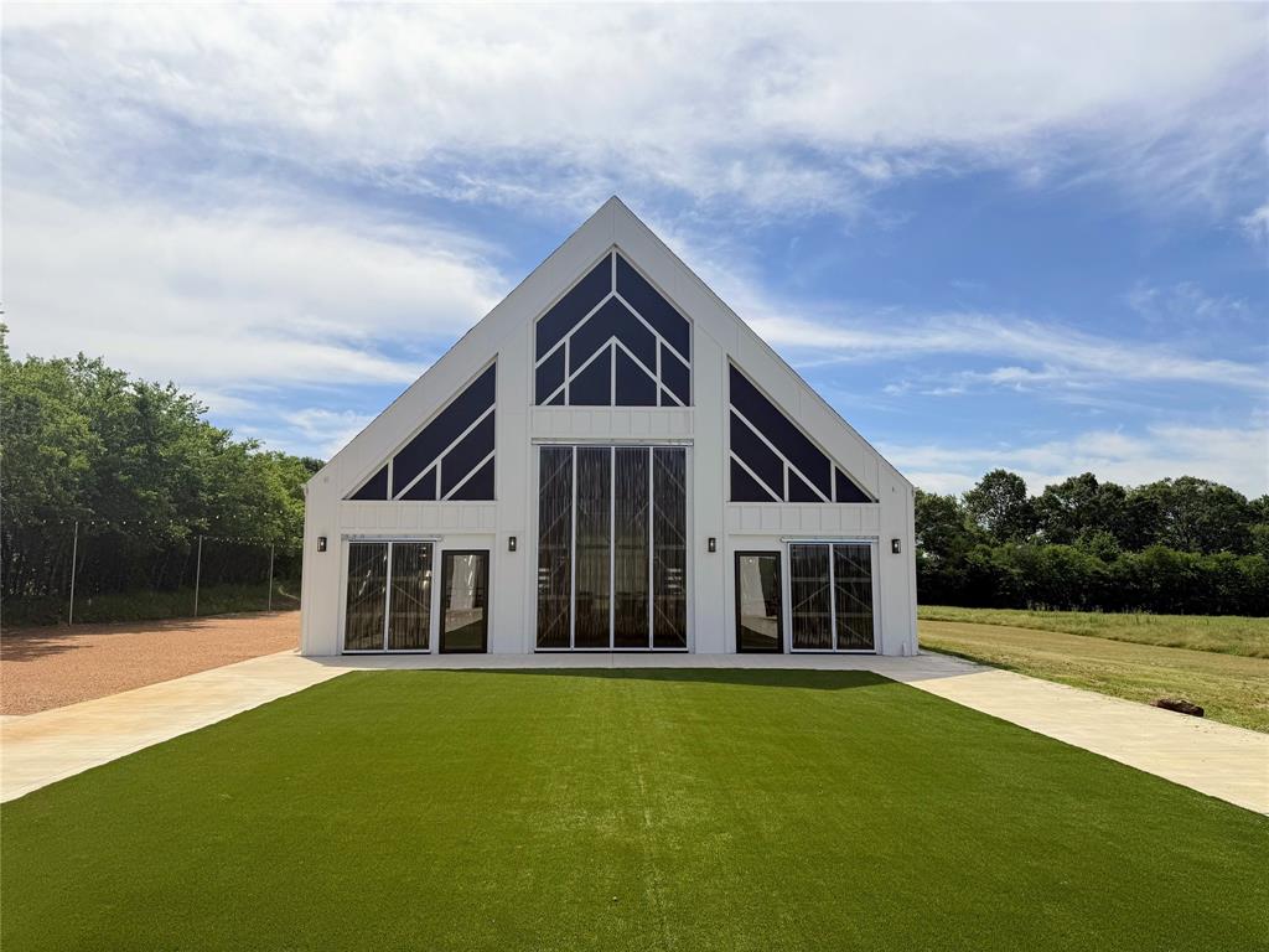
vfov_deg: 56.8
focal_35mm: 24
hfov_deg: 71.6
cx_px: 634
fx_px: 880
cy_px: 476
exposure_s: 1/10309
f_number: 1.78
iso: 80
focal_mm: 6.76
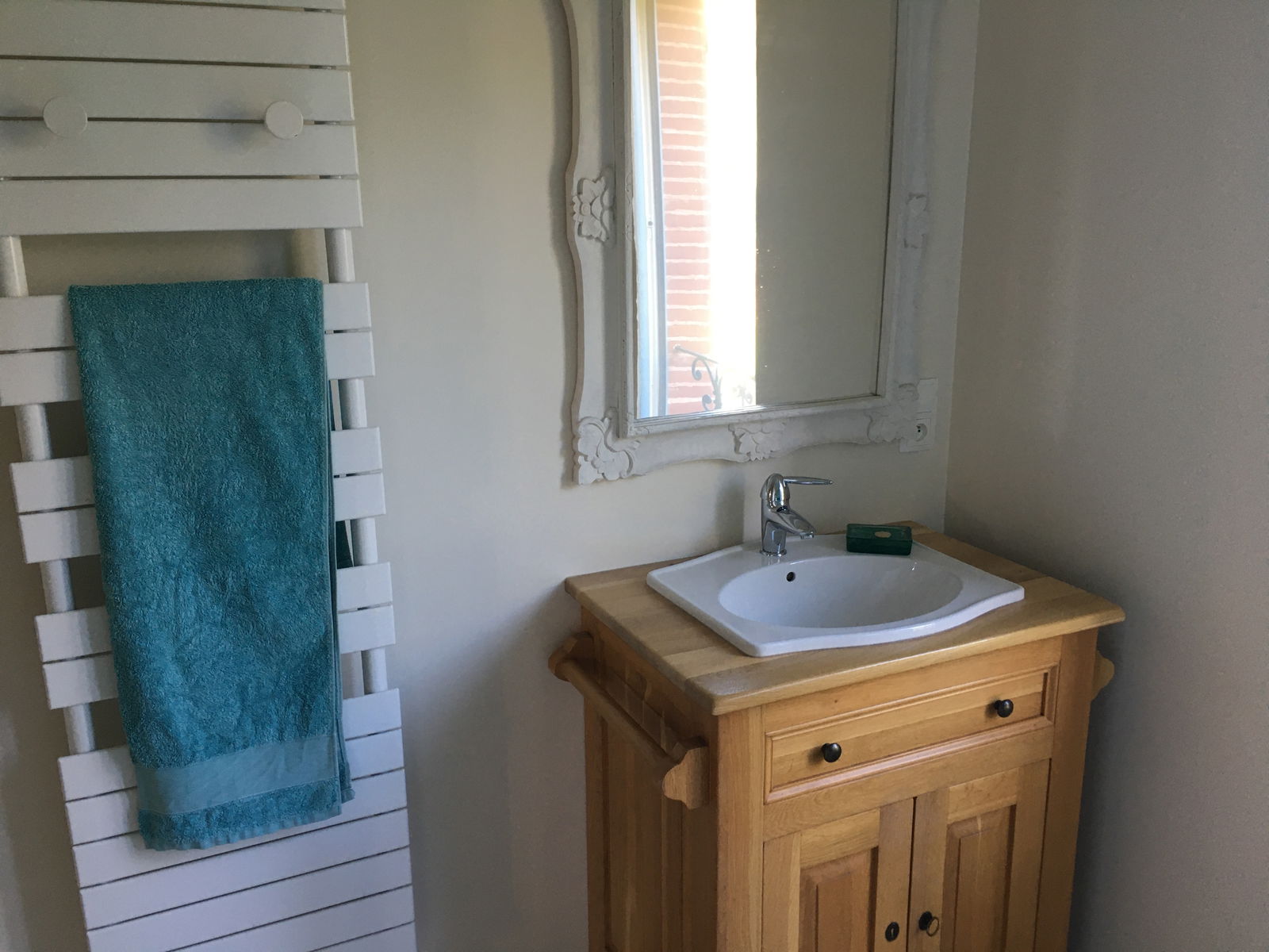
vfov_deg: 48.2
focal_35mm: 29
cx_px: 634
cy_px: 476
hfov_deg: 61.7
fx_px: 1063
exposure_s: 1/33
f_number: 2.2
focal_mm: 4.15
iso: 100
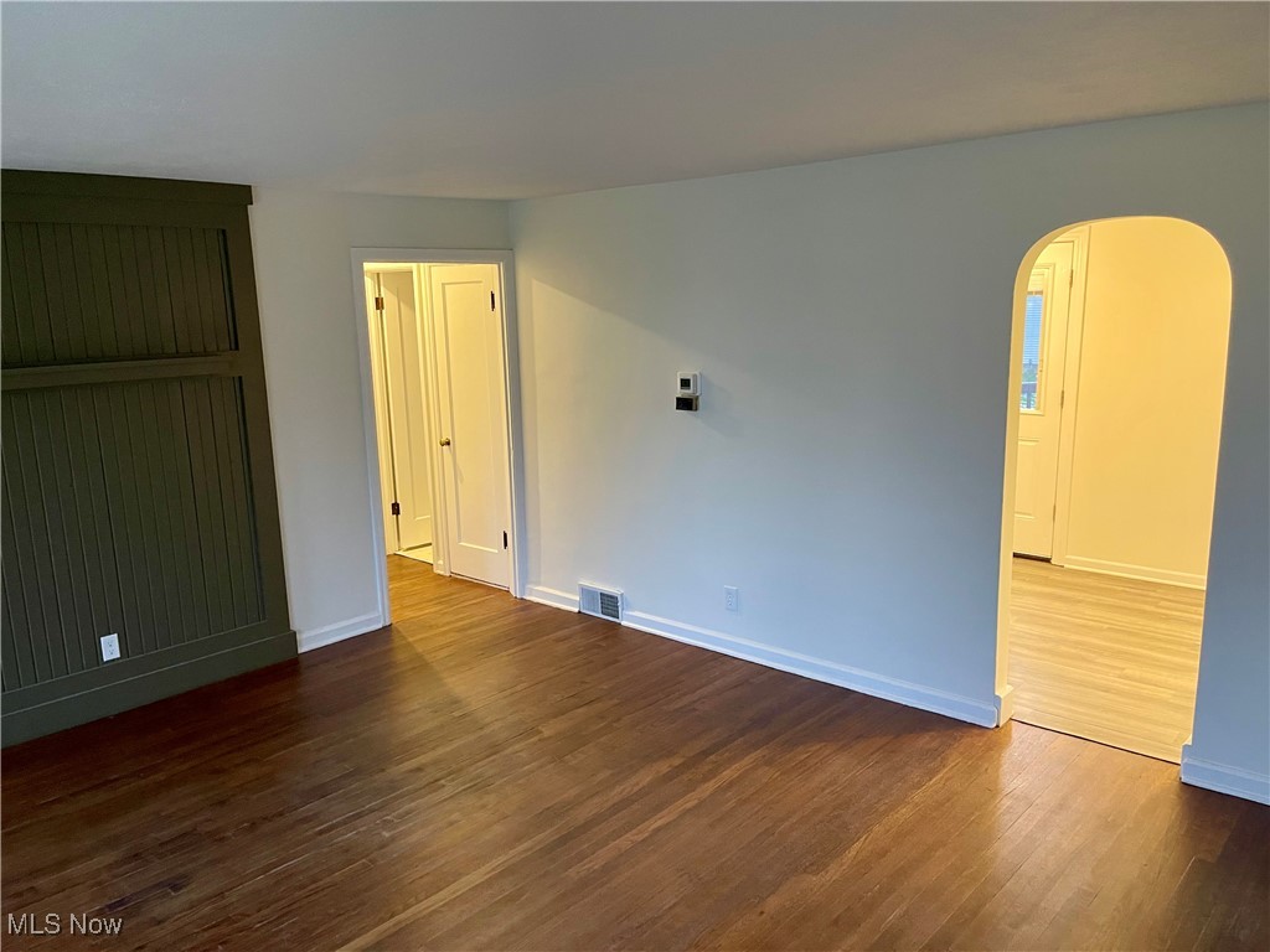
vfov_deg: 54.9
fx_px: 917
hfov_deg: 69.4
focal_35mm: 25
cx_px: 635
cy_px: 476
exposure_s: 1/60
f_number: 1.6
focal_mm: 5.1
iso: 500
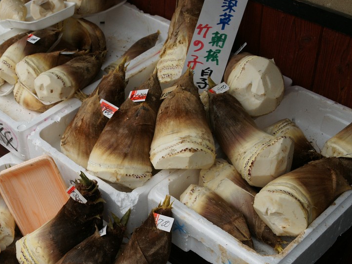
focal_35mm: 62
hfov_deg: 30.9
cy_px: 174
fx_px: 631
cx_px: 107
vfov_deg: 23.6
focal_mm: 40
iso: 400
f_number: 7.1
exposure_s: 1/640
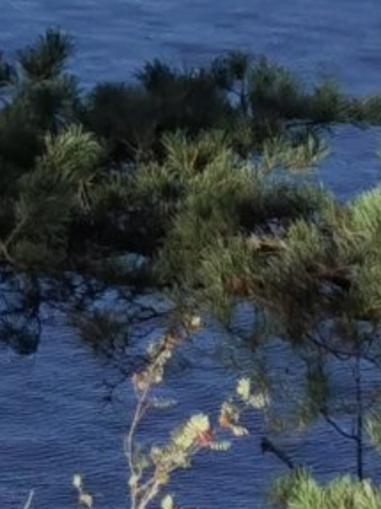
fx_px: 5757
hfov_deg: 3.7
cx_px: -794
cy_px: -1110
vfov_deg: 4.8
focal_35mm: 392
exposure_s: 1/4184
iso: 50
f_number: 1.6
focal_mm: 5.56
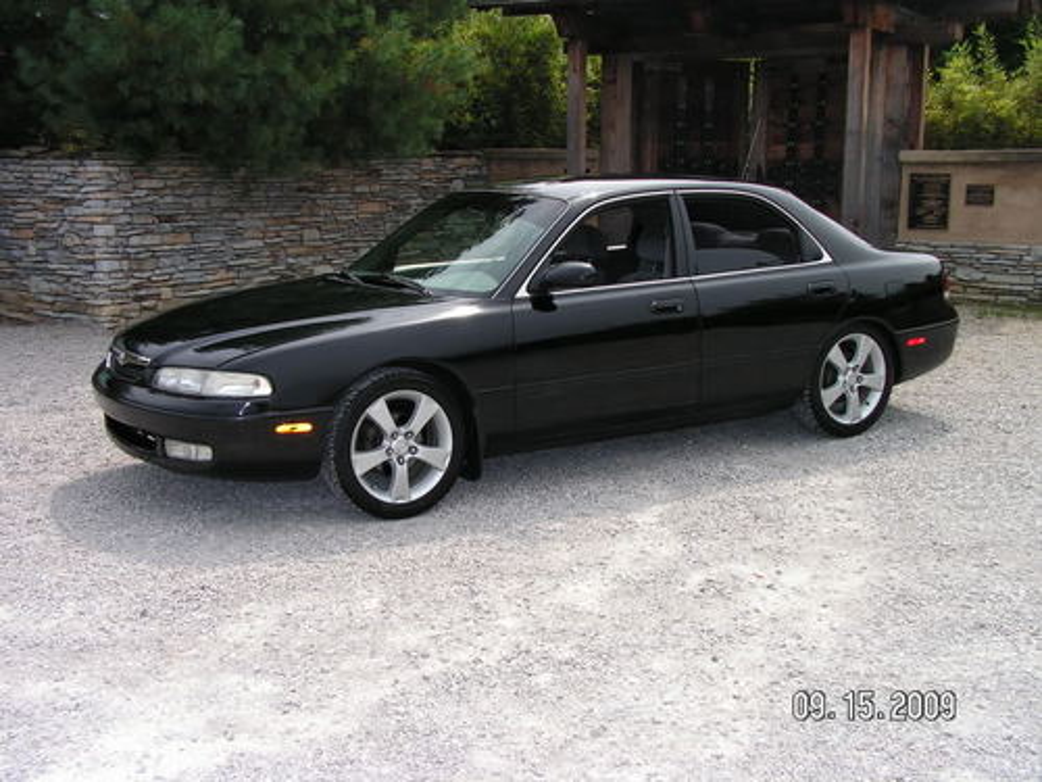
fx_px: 1324
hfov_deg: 42.9
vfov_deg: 32.9
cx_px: 521
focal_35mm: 44
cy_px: 391
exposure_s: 1/1250
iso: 100
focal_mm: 7.4
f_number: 3.2
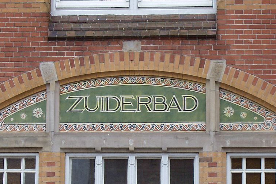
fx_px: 1165
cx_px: 131
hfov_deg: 13.5
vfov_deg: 9.0
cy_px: 139
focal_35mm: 152
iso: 100
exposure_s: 1/310
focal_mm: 18
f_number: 4.8
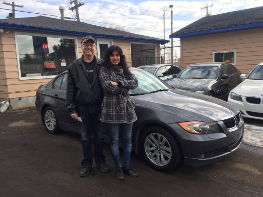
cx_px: 132
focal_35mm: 29
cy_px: 98
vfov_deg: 48.2
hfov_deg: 61.7
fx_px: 220
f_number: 2.2
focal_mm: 4.15
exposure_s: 1/842
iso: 32
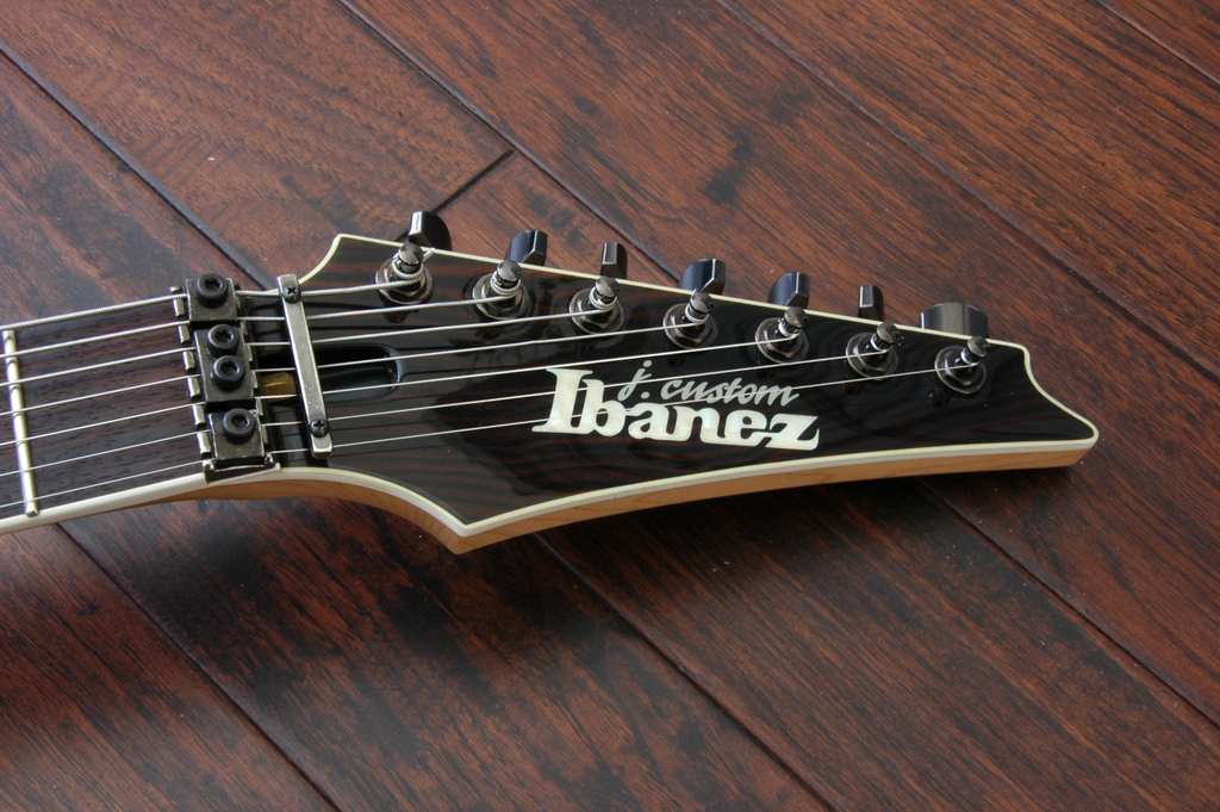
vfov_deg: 25.0
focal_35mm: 54
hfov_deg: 36.9
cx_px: 610
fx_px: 1828
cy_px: 406
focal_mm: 36
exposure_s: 2.5
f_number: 25
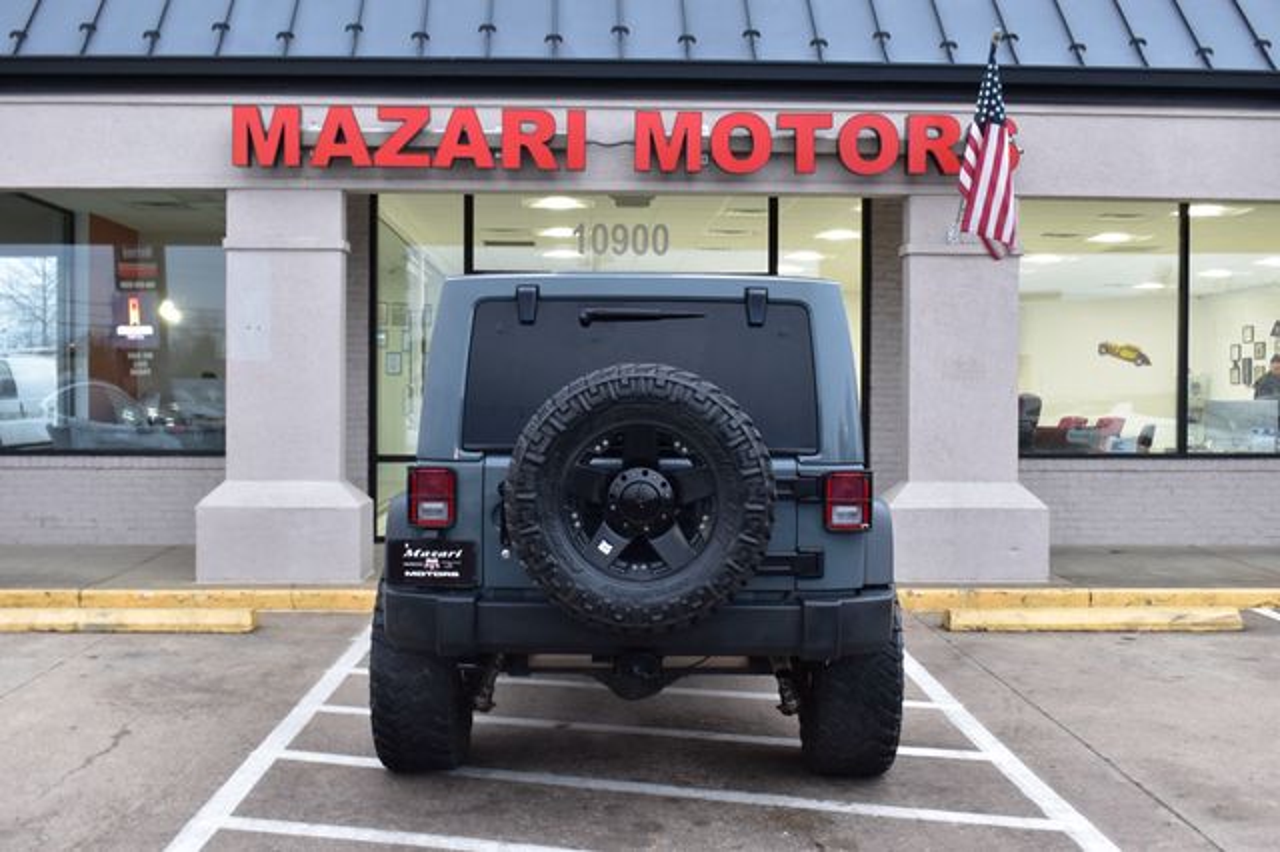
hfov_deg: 46.4
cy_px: 426
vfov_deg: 31.9
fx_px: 1492
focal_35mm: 42
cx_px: 640
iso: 400
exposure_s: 1/20
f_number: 6.3
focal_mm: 28
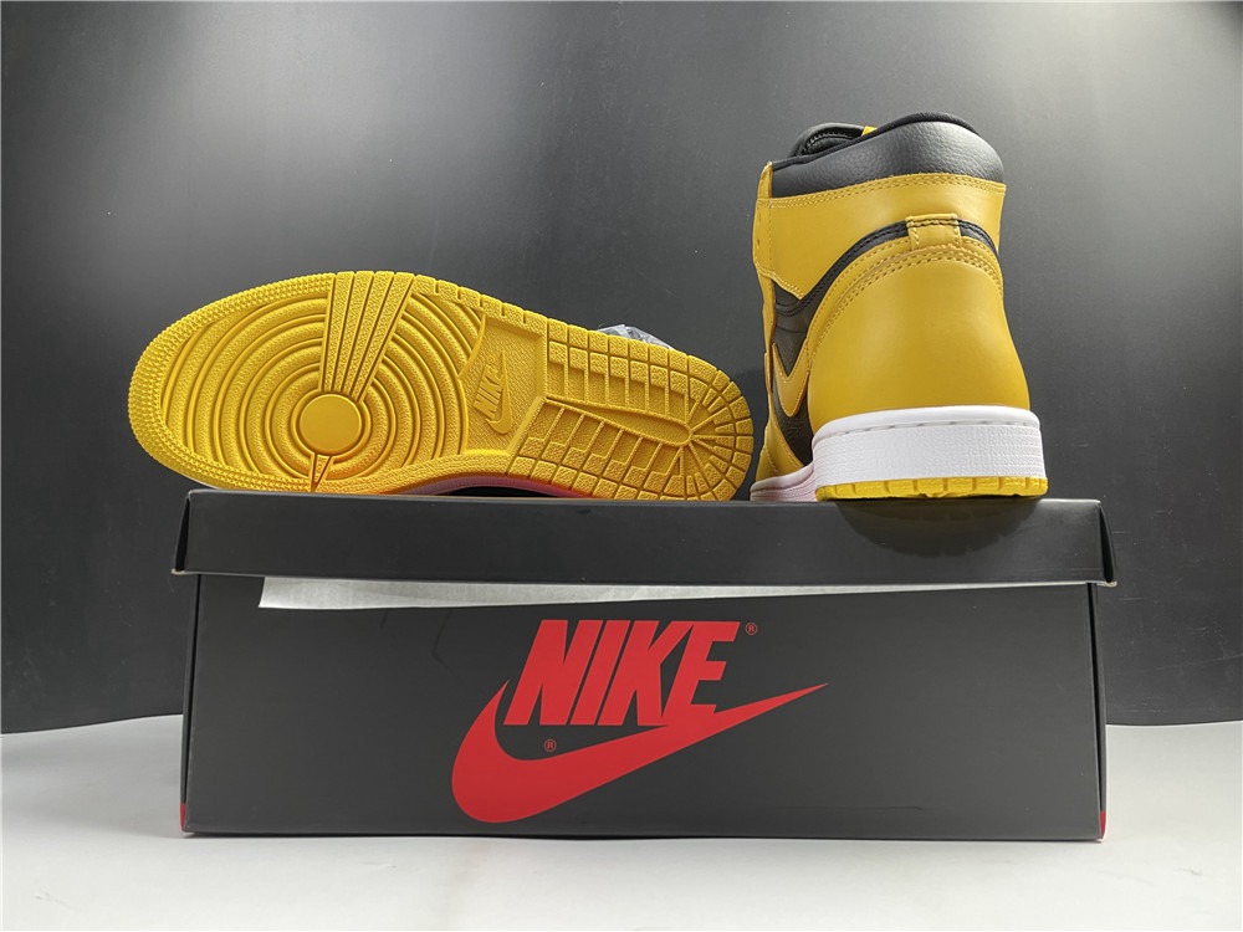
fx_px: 934
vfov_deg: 53.1
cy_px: 466
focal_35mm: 26
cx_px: 622
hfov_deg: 67.3
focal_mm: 4.2
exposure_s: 1/50
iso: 100
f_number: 1.6
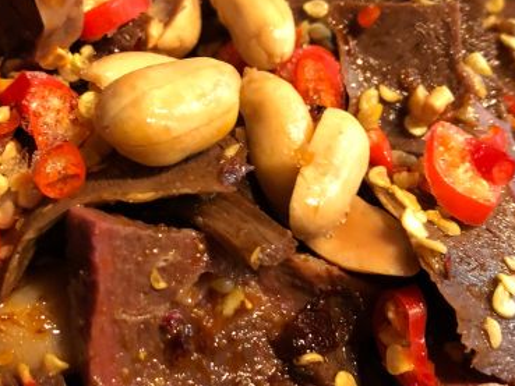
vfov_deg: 26.6
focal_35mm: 55
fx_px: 819
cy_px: 172
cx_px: 188
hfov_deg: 34.7
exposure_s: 1/5
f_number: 1.8
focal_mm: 3.99
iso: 100
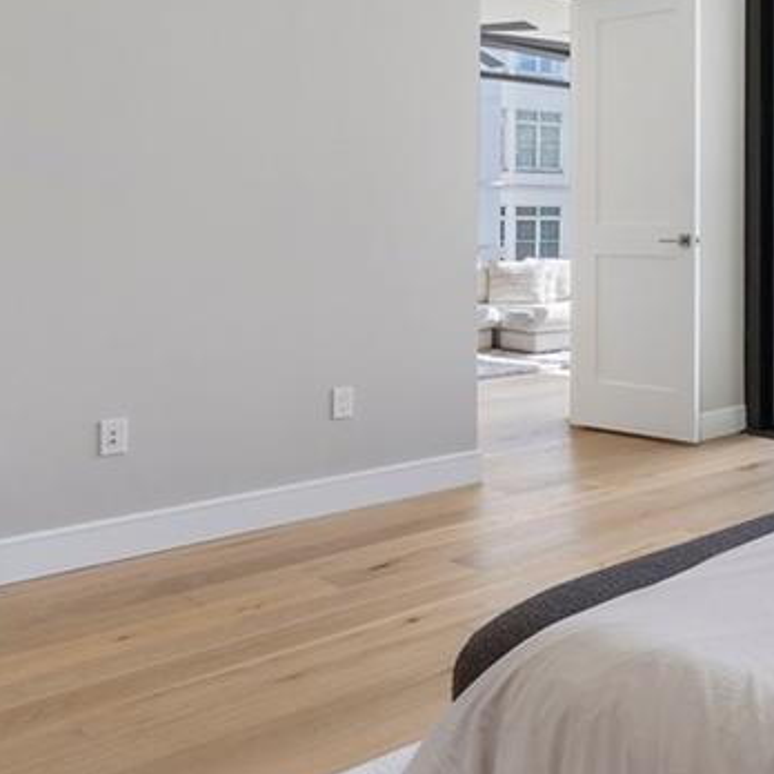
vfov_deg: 40.7
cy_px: 199
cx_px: 919
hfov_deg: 34.1
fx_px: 1012
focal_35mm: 40
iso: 640
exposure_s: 1/20
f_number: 8
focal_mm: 16
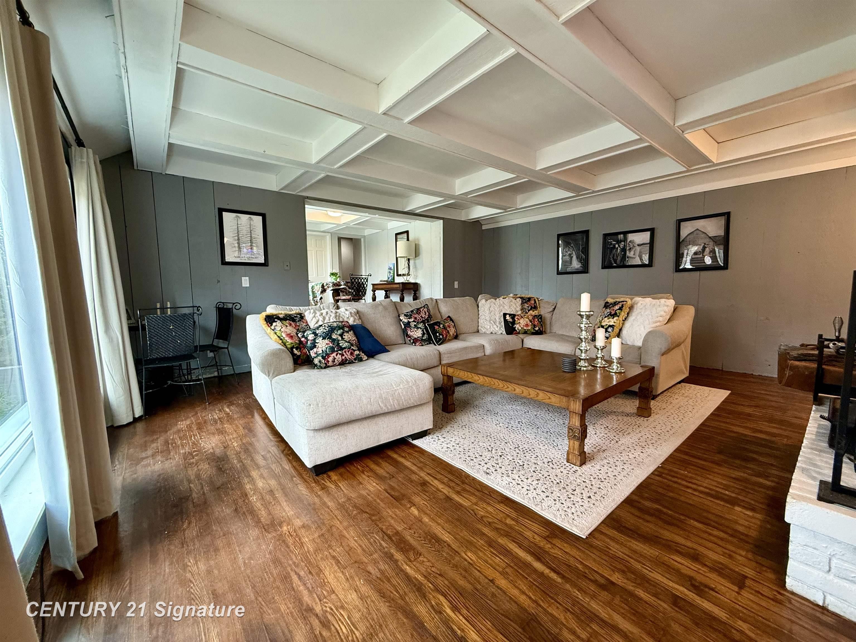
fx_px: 346
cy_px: 321
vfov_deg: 85.7
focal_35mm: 14
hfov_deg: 102.1
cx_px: 428
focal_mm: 2.22
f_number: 2.2
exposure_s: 1/60
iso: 250
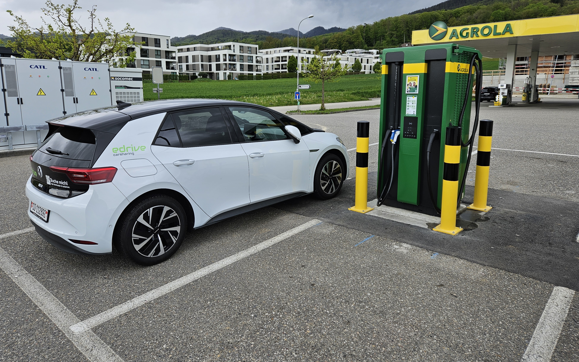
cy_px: 151
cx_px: 290
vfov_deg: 49.1
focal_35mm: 25
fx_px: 394
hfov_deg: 72.5
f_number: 1.8
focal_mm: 5.4
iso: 25
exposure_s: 1/439
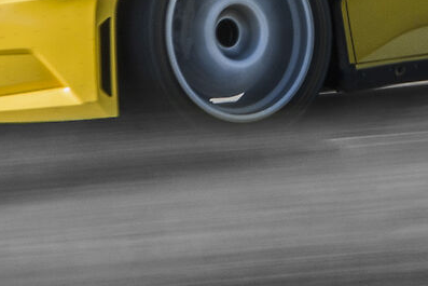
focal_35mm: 1813
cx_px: 445
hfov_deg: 1.1
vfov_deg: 0.8
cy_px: -136
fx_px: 21561
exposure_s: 1/50
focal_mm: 200
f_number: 14
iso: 125
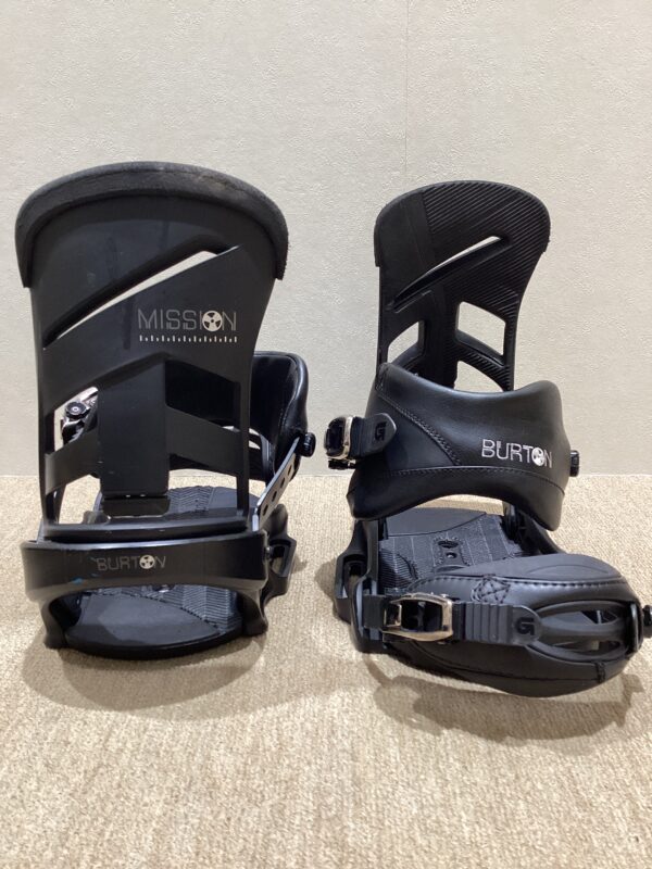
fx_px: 779
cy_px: 434
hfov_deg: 45.4
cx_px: 326
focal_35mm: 31
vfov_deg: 58.4
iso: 160
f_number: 2.4
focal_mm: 3.3
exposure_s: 1/50
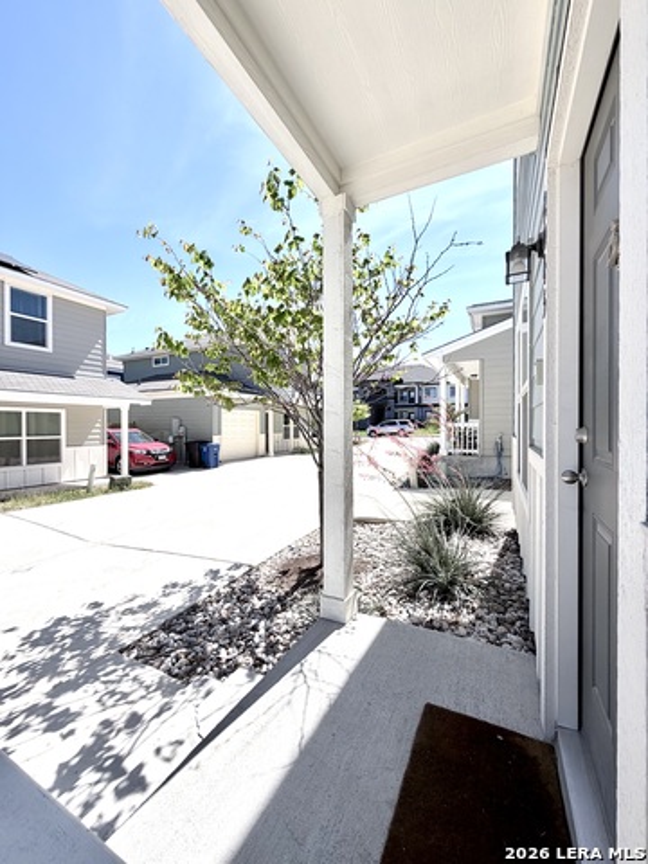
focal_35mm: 14
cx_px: 324
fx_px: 349
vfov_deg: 102.1
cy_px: 432
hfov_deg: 85.7
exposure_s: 1/1050
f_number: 2.2
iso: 20
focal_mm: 2.22
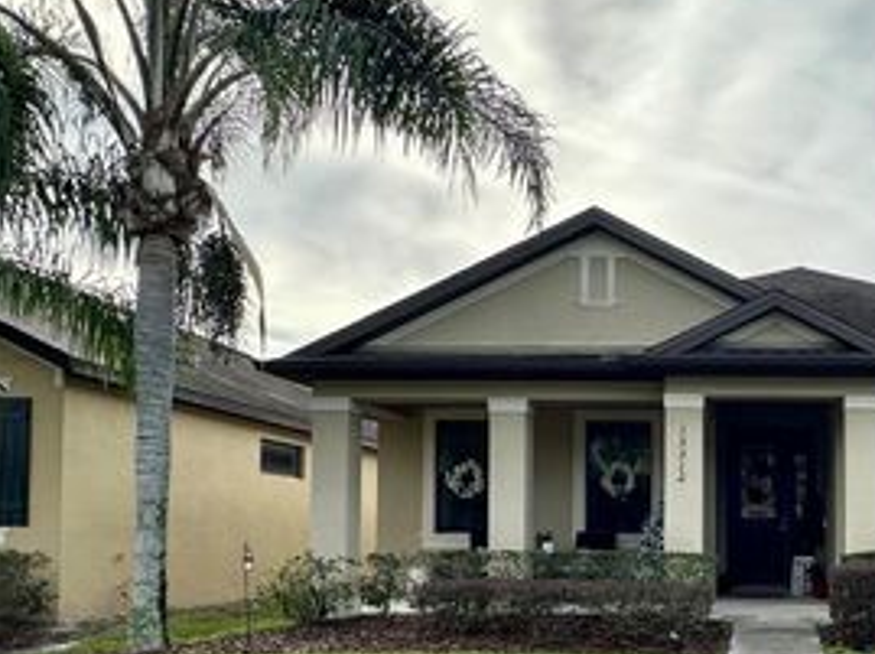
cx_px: 800
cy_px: 511
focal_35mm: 26
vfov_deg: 50.2
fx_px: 656
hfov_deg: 57.1
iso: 40
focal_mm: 2.22
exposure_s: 1/831
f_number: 2.2
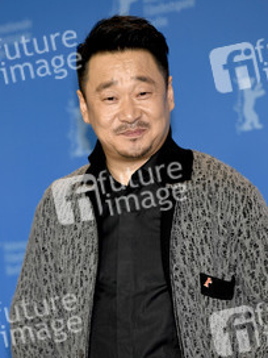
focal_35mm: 191
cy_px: 259
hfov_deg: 7.8
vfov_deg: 10.3
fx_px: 1972
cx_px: 158
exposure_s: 1/400
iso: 800
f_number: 3.5
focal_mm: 135
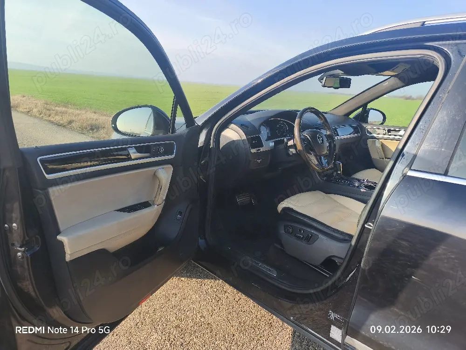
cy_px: 175
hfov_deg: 73.9
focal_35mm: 23
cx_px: 233
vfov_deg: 58.9
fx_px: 310
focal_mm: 6.14
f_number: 1.65
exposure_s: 1/476
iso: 50
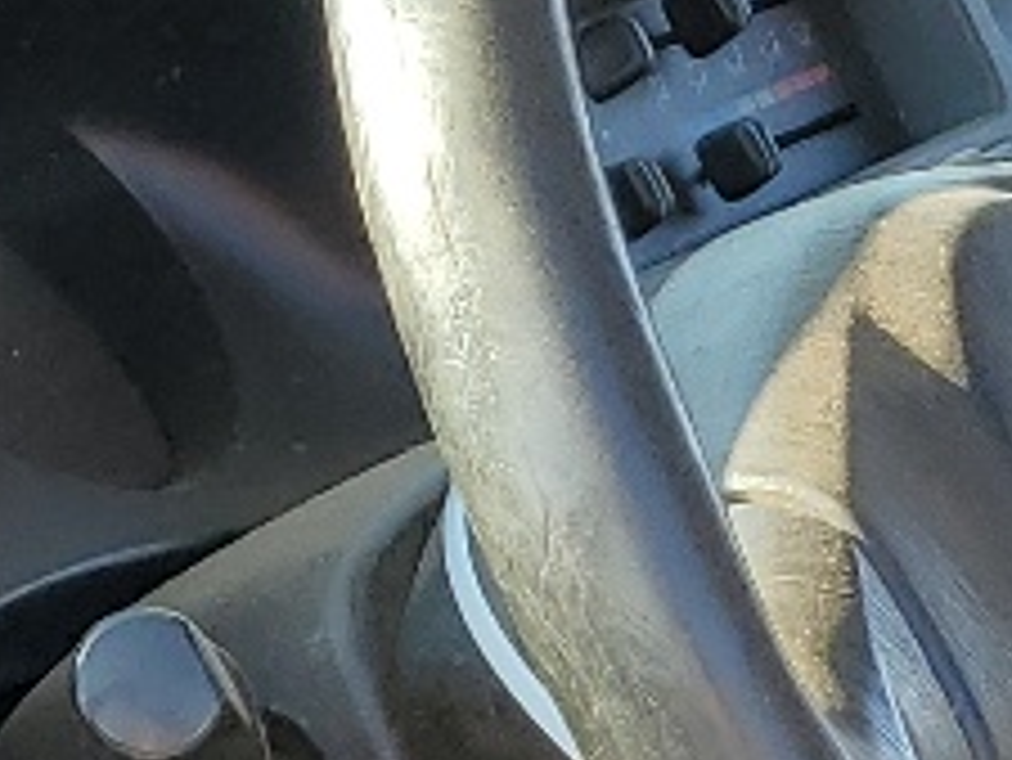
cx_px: 1786
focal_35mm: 185
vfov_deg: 7.6
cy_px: 1713
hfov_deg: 10.1
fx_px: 5411
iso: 50
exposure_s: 1/370
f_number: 1.5
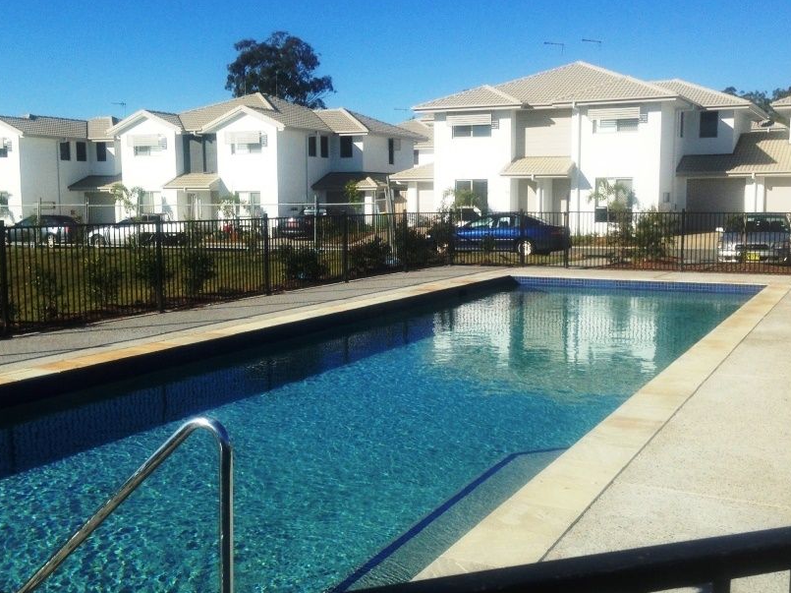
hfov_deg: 44.8
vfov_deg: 34.3
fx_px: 959
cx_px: 433
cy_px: 295
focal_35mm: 42
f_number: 2.4
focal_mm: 4.12
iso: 50
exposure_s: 1/2008
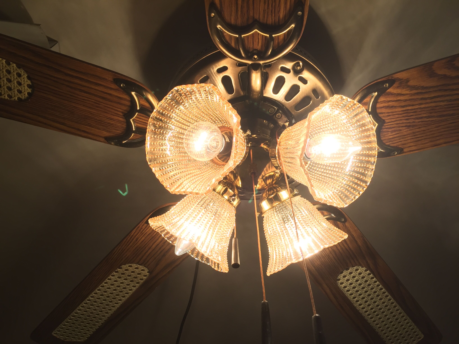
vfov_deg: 48.2
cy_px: 172
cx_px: 230
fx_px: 385
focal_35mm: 29
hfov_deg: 61.7
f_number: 2.2
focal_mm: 4.15
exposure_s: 1/33
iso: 32
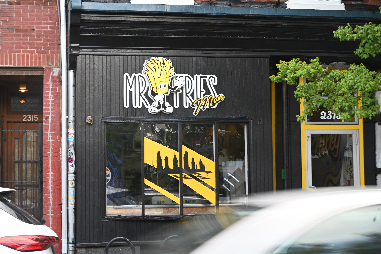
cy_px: 127
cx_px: 190
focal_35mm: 70
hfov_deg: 28.8
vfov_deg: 19.5
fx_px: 741
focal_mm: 70
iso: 100
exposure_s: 1/25
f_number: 7.1
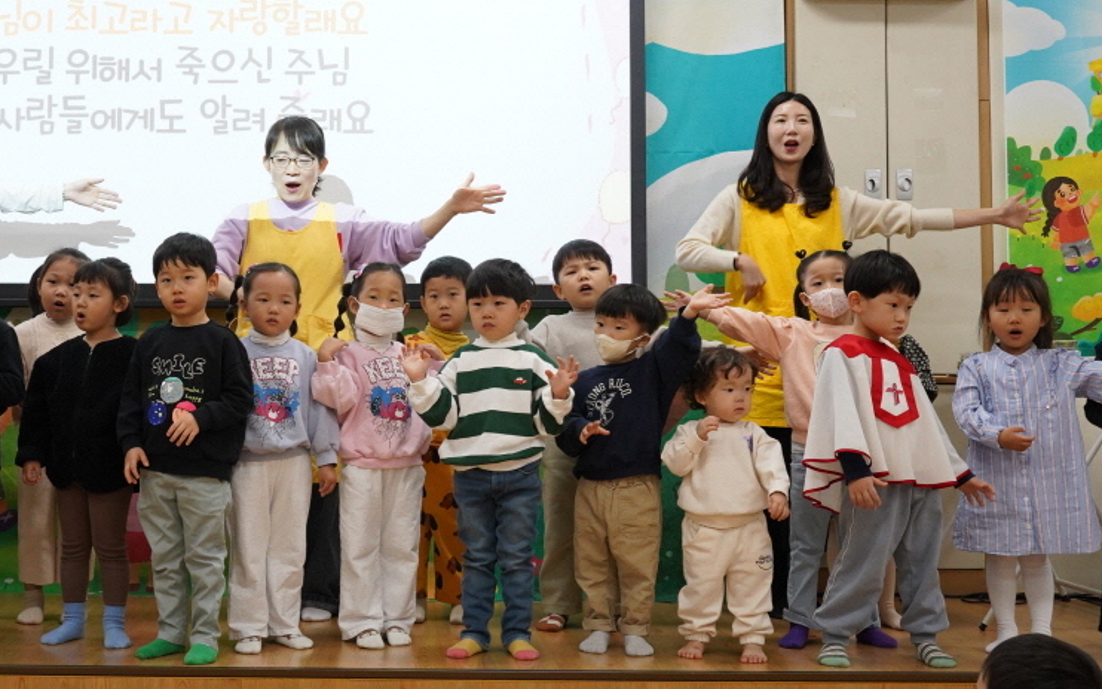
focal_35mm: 50
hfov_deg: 39.9
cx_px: 379
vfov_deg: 25.8
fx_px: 1502
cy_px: 301
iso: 2500
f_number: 5.6
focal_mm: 28
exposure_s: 1/160
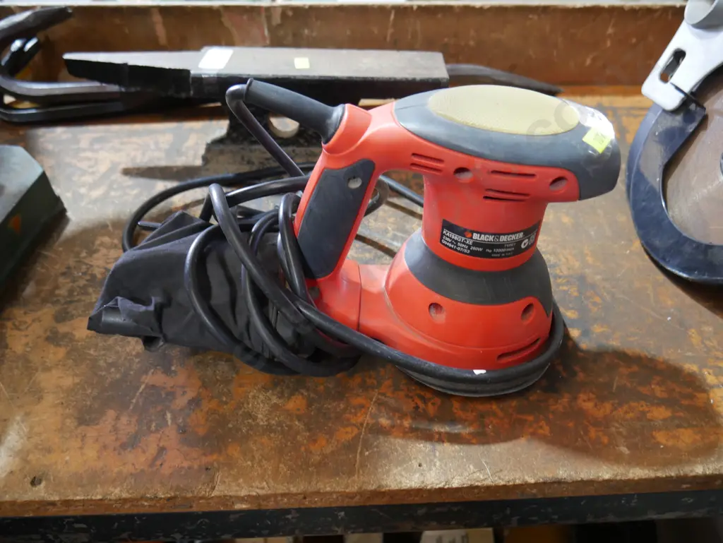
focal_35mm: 28
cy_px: 272
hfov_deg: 63.4
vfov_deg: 49.8
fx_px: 585
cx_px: 362
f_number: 3.5
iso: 800
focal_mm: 14
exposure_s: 1/60
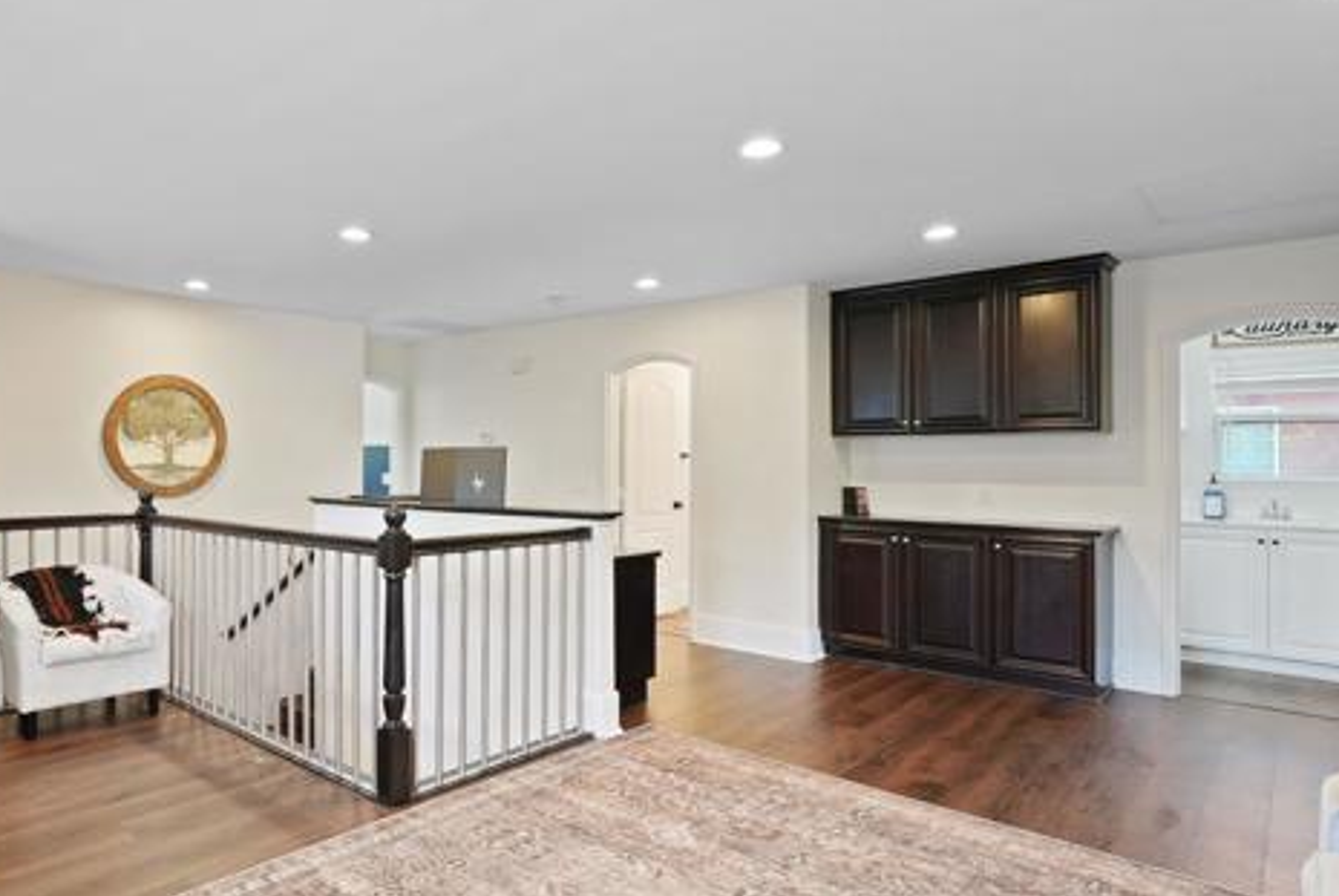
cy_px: 458
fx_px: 819
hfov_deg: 77.3
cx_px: 513
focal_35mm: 22
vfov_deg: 57.3
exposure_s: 1/15
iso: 1250
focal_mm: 16
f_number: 5
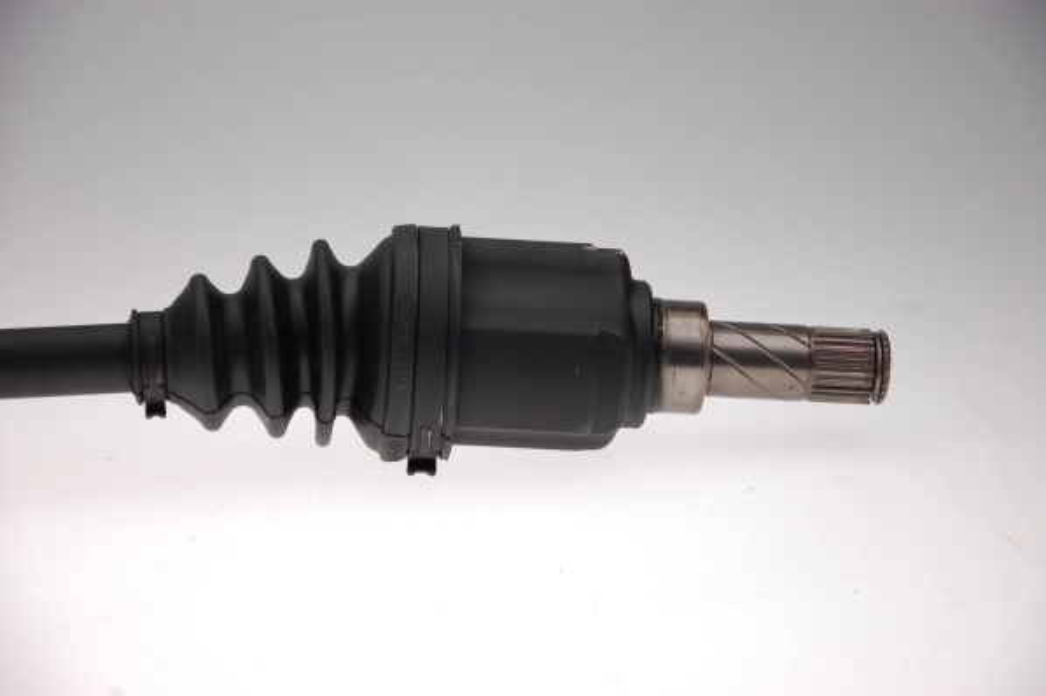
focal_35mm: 120
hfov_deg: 17.1
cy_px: 348
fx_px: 3485
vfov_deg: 11.4
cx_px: 523
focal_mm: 80
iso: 400
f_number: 5.6
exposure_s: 1/400
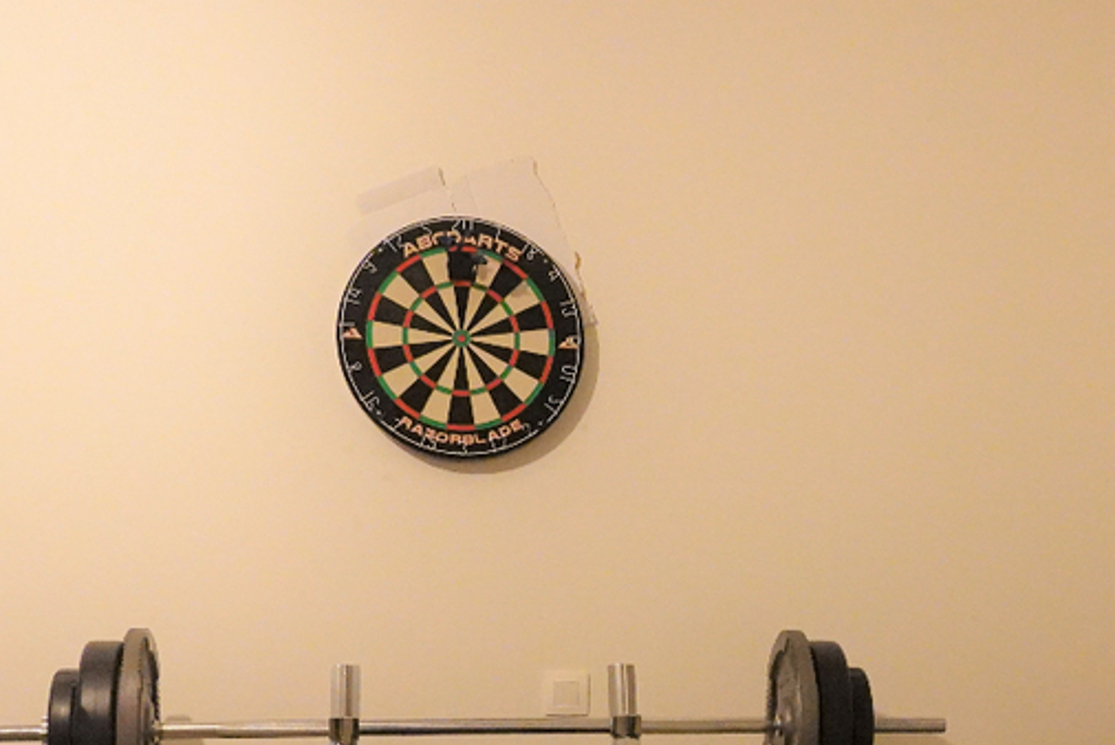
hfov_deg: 30.8
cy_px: 705
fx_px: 1983
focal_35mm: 64
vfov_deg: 20.7
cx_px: 862
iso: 1600
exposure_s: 1/25
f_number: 3.2
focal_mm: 9
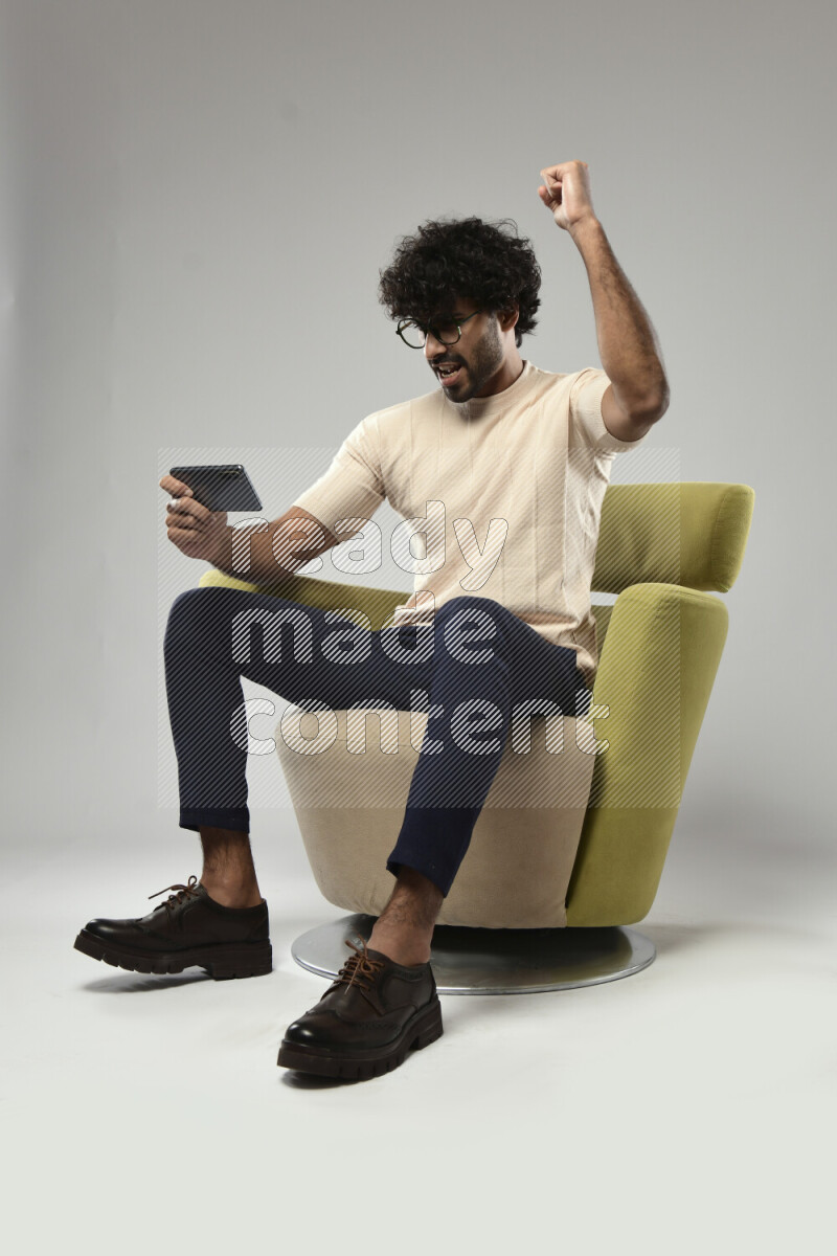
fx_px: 1325
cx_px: 418
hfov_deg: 35.1
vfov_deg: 50.7
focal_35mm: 38
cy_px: 628
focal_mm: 38
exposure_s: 1/125
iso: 400
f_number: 5.6
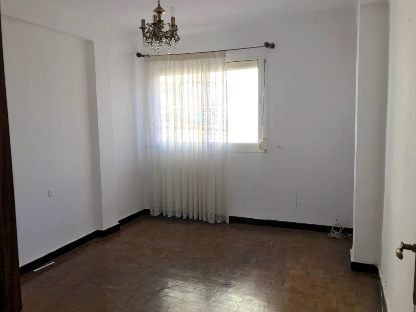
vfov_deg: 49.7
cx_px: 208
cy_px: 156
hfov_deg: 63.4
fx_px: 336
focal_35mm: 28
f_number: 1.8
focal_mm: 3.99
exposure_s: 1/100
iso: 25
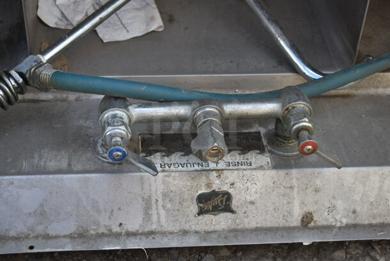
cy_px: 130
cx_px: 195
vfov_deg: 19.0
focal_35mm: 72
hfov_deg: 28.0
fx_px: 781
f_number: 5.3
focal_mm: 48
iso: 180
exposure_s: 1/125
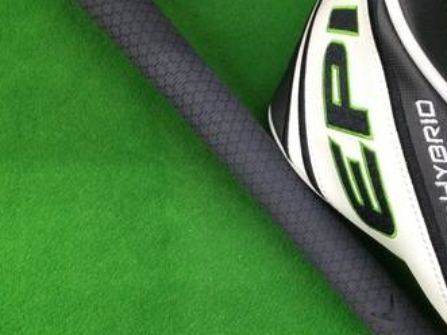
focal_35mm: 60
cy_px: 174
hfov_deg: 31.6
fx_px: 775
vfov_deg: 24.4
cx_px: 336
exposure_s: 1/30
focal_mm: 3.3
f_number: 2.4
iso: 80
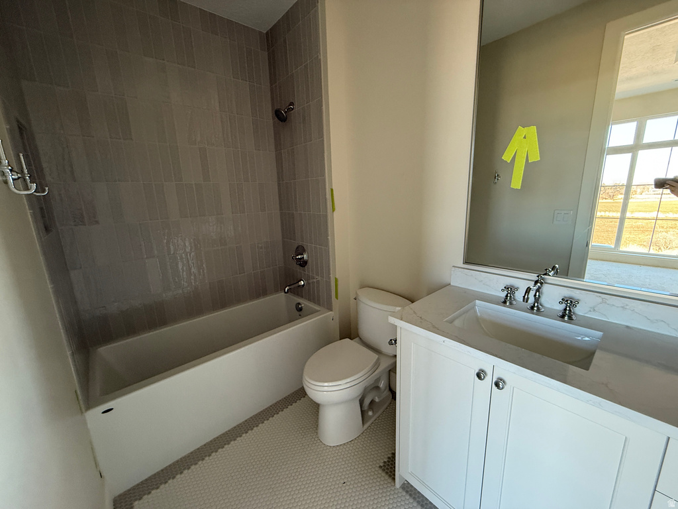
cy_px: 254
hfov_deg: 102.1
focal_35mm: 14
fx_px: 274
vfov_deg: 85.7
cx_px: 339
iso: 400
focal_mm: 2.22
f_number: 2.2
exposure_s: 1/60
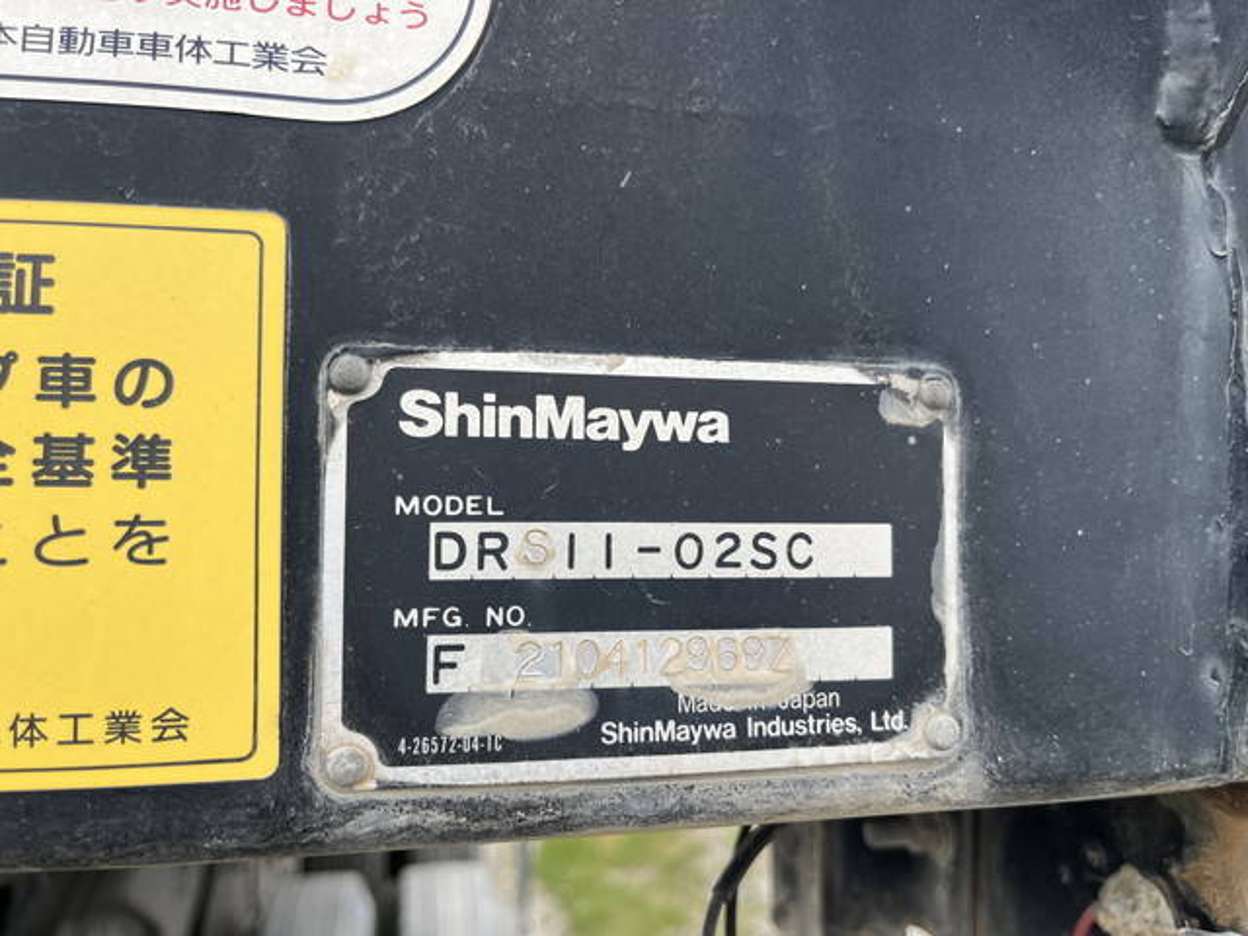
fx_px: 937
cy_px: 468
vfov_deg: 53.1
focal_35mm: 26
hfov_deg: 67.3
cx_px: 624
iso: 40
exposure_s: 1/182
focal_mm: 5.1
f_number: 1.6
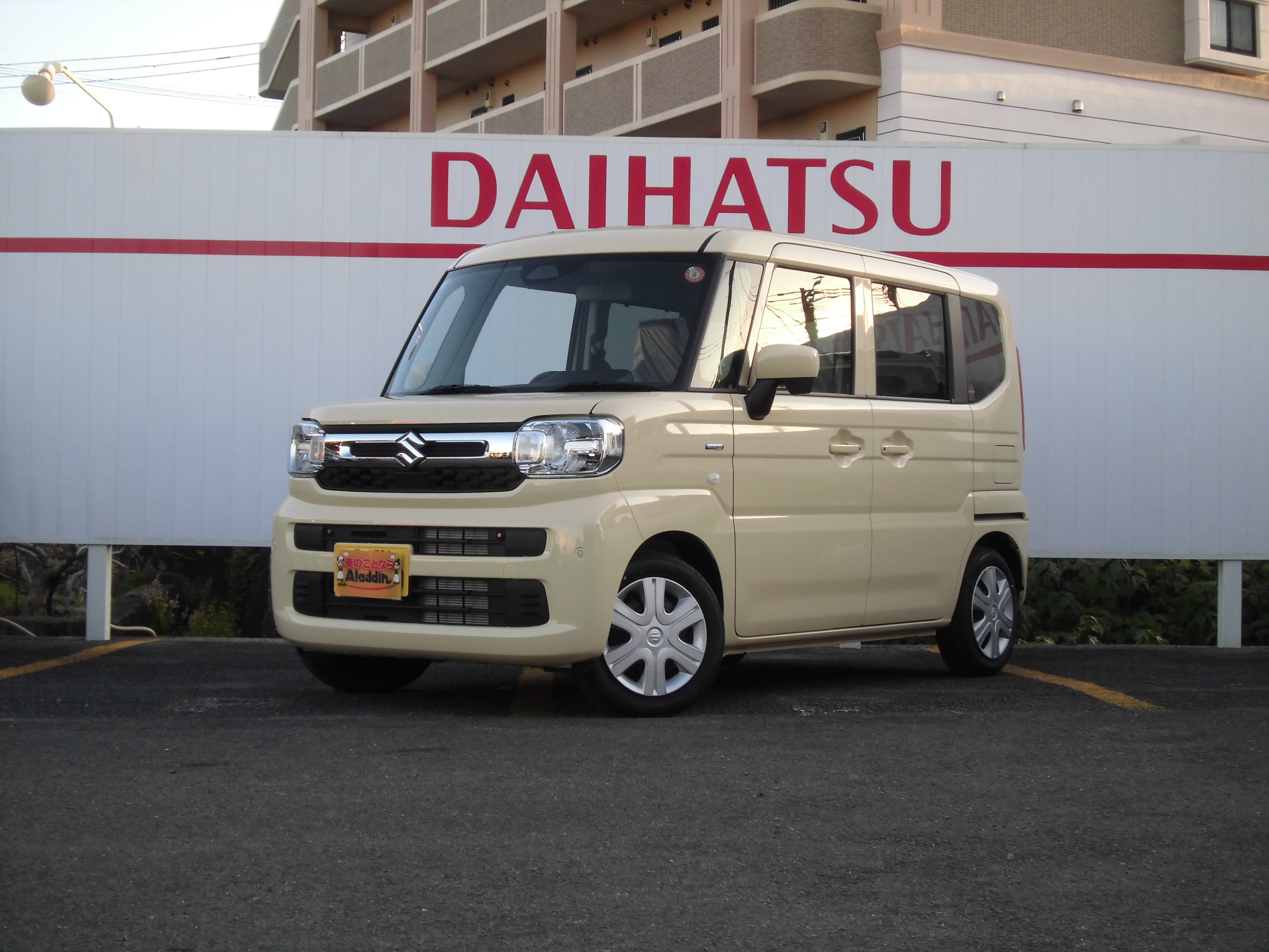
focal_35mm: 60
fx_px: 2200
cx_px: 634
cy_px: 476
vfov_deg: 24.4
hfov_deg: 32.2
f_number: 3.9
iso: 100
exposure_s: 1/125
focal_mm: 10.7
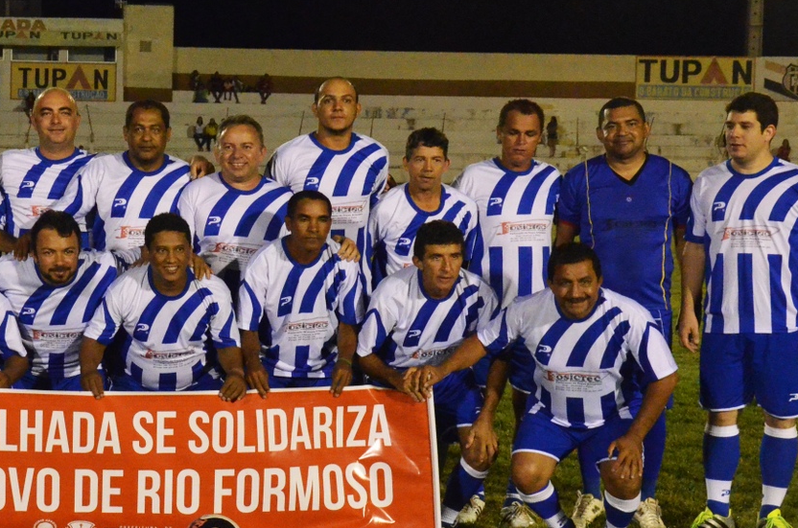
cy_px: 221
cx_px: 140
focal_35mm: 75
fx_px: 1659
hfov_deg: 26.5
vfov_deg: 18.1
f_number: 5.6
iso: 6400
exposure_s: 1/125
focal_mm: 26
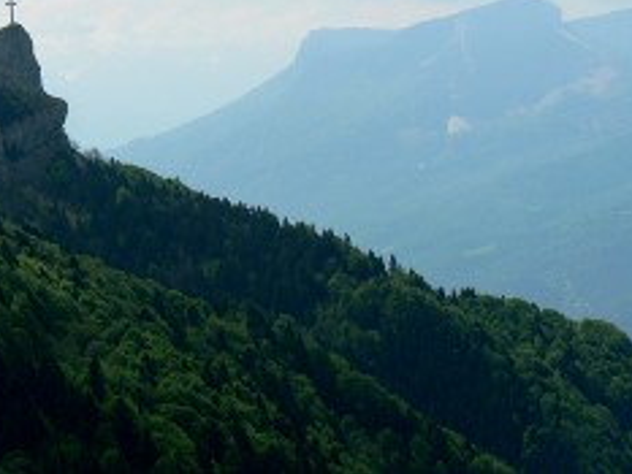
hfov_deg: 12.5
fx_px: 2868
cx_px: 156
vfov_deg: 9.4
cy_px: 102
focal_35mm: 157
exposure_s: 1/400
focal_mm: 16.5
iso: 80
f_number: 5.6
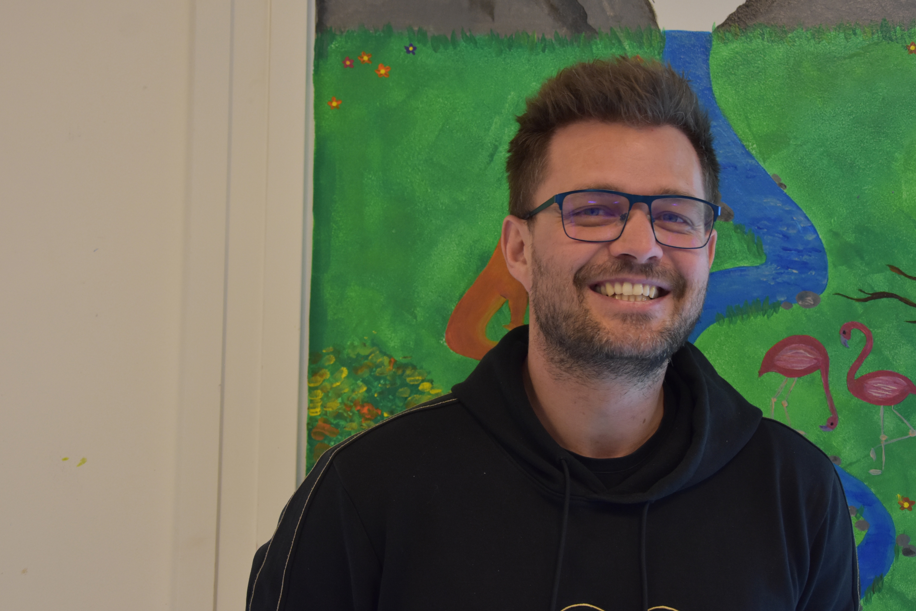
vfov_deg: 21.6
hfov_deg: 31.8
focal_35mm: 63
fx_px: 1603
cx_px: 526
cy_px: 286
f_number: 4.2
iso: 1000
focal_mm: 34
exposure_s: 1/60
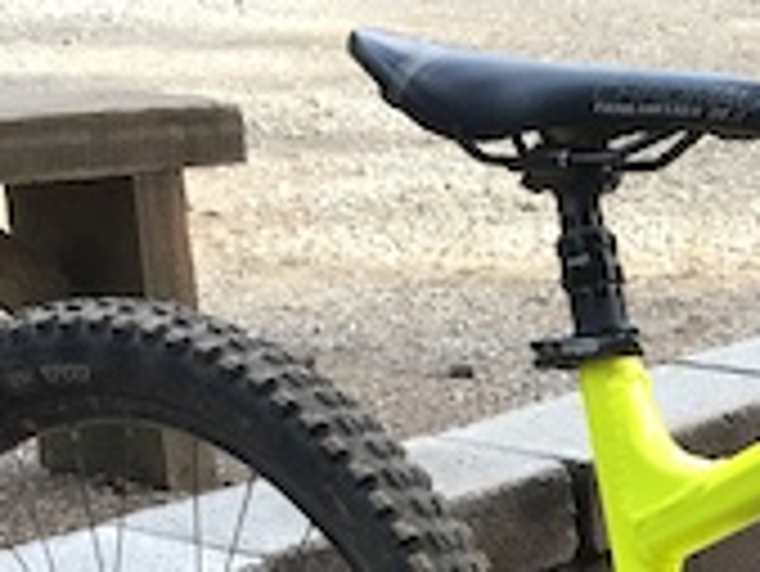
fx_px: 3010
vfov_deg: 10.4
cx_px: 1129
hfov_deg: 13.6
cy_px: 946
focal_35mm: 137
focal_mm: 4.15
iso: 32
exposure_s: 1/120
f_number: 2.2
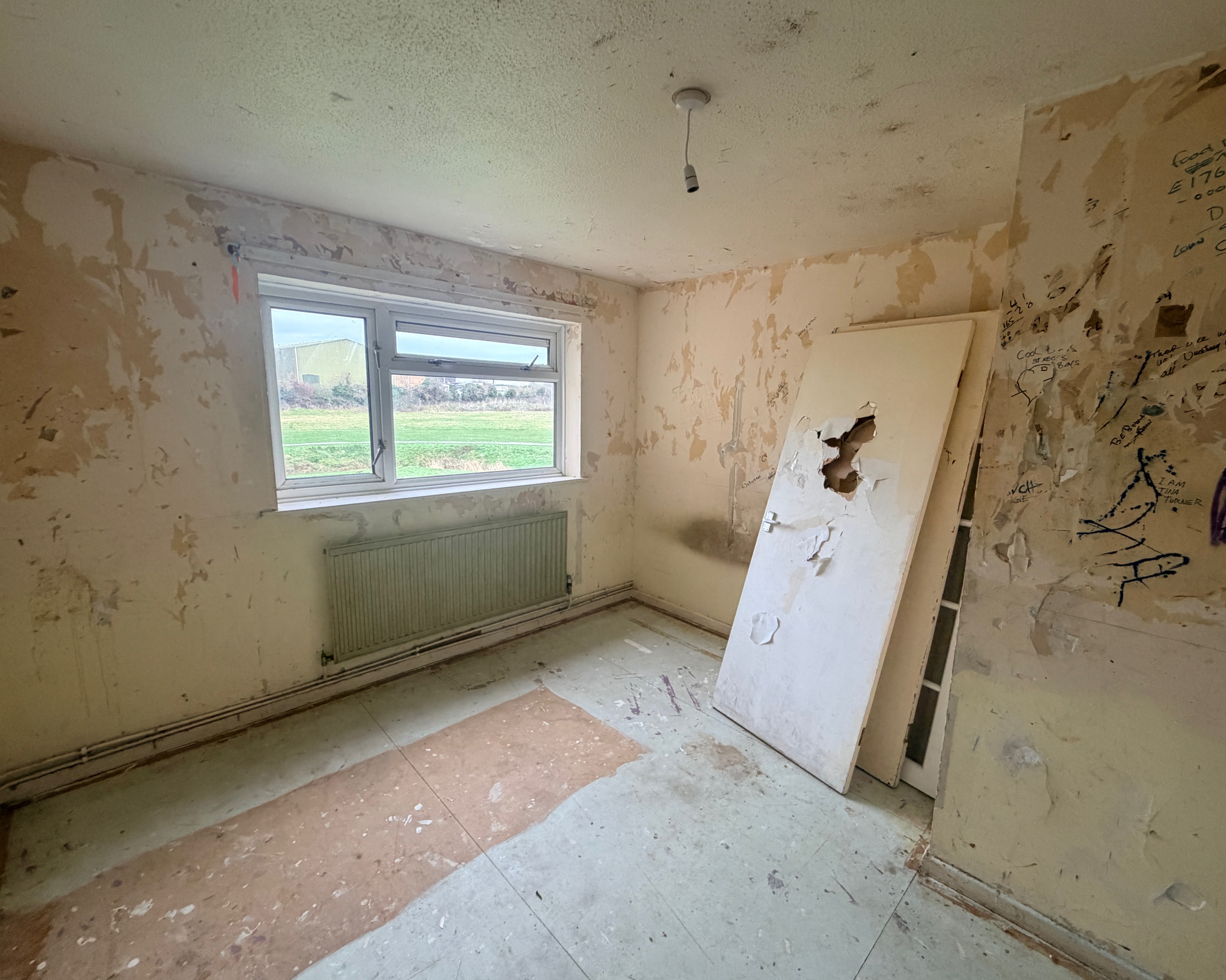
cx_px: 638
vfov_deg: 84.0
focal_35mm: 15
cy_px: 493
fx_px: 544
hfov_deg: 96.7
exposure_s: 1/87
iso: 320
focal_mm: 2.22
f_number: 2.2
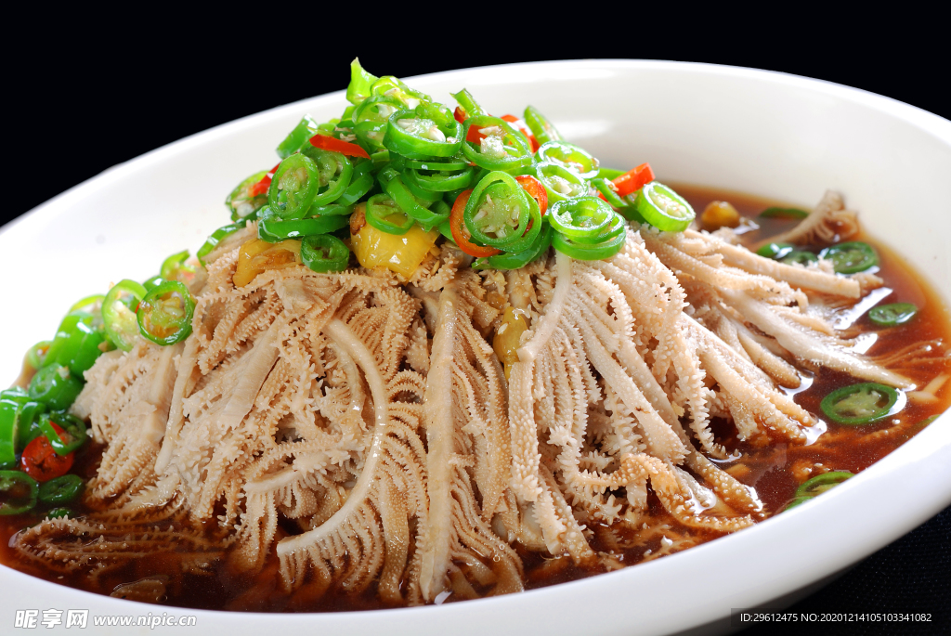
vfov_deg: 15.2
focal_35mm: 90
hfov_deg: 22.6
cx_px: 476
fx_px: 2380
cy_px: 318
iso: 160
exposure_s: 1/160
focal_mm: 60
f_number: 11
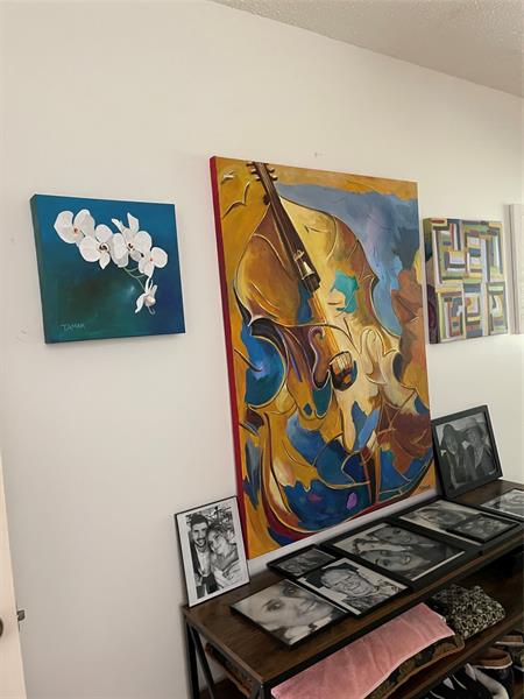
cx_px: 262
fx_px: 525
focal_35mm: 26
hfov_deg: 53.1
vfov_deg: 67.3
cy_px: 350
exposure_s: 1/40
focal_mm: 4.2
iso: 500
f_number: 1.6
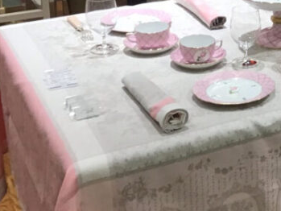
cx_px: 367
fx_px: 788
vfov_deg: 14.9
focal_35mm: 97
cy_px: -19
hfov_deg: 18.8
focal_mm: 3.3
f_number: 2.4
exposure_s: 1/40
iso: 25
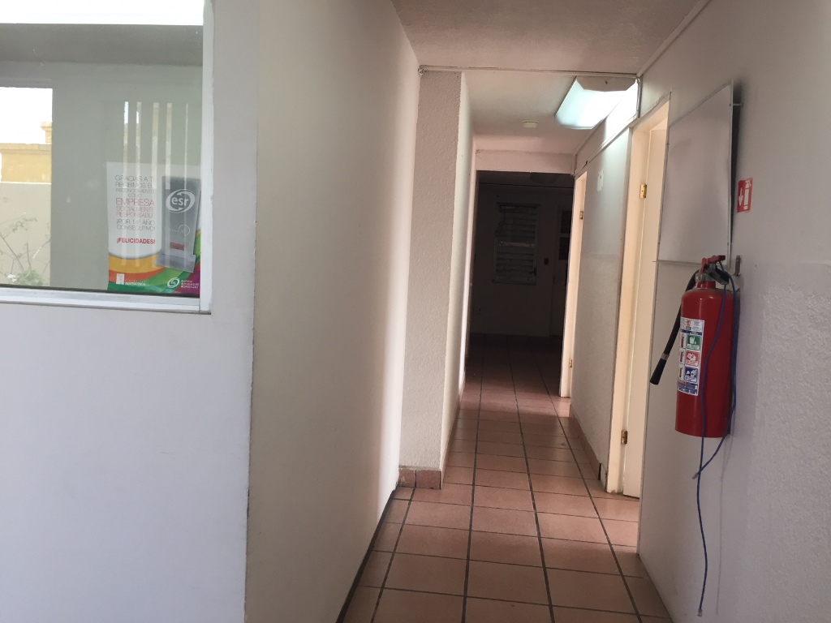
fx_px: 696
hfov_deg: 61.7
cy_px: 312
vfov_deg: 48.2
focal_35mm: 29
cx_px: 416
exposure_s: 1/30
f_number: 2.2
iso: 32
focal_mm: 4.15
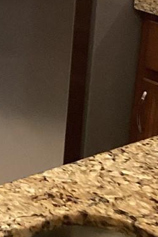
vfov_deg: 14.1
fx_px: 909
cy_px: -94
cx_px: -281
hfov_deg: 8.6
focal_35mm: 138
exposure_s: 1/60
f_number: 2.4
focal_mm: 3.3
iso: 125
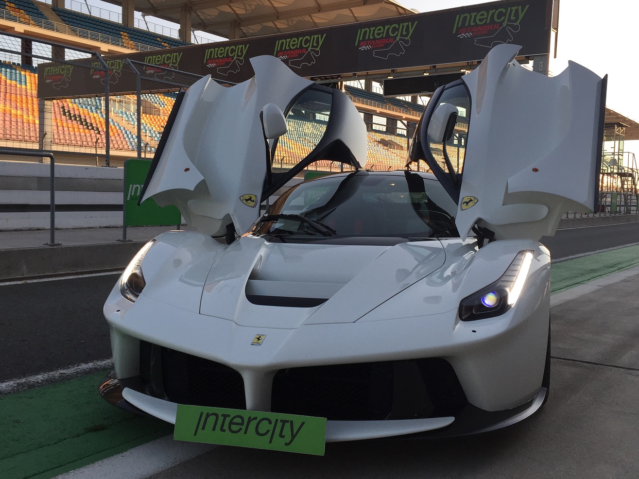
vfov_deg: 39.6
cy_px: 234
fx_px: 664
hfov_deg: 51.3
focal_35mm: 36
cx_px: 335
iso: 32
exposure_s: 1/557
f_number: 2.2
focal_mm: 4.15
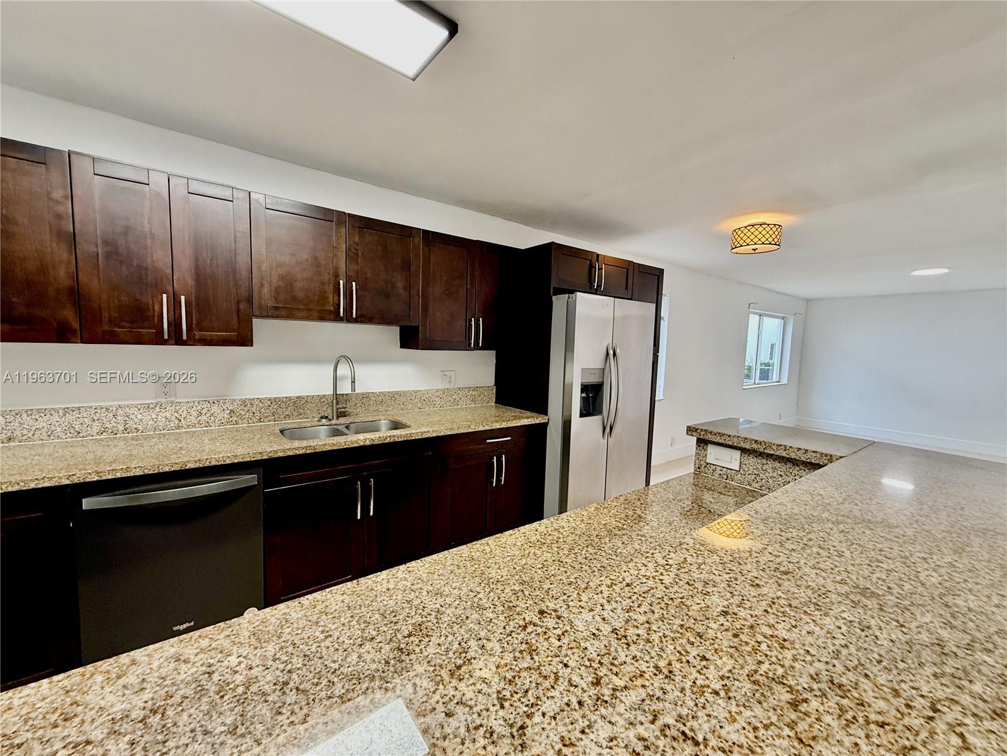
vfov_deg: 85.7
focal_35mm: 14
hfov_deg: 102.1
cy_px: 378
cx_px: 504
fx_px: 407
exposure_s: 1/60
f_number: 2.2
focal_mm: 2.22
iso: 320
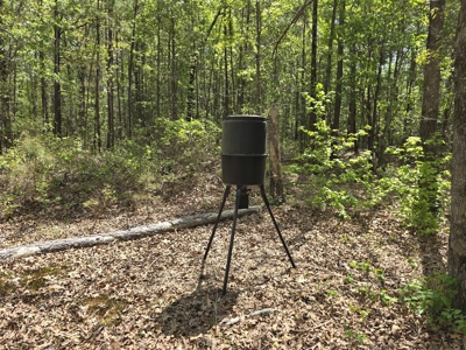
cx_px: 233
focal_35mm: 23
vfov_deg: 58.9
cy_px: 175
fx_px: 310
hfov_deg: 73.9
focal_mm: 6.3
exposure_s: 1/252
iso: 12
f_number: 1.7
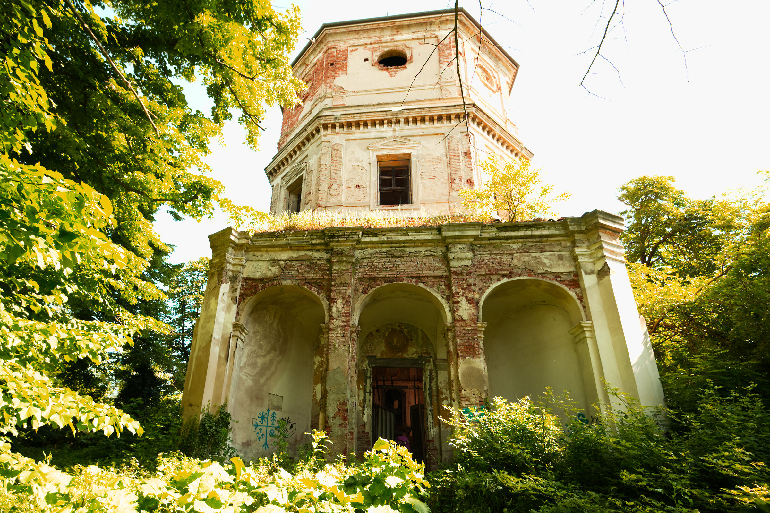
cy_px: 256
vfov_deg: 73.7
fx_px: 342
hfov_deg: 96.7
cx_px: 385
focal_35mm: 16
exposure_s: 1/500
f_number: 5.6
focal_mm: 16
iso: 800
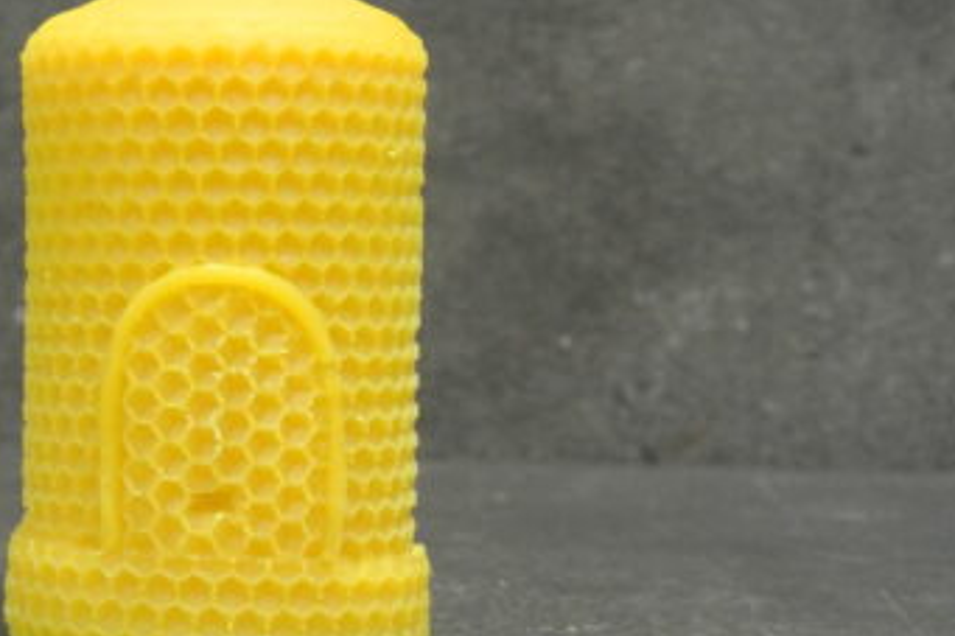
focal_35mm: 120
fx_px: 3182
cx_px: 202
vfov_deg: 11.4
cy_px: 199
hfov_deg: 16.9
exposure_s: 1/8
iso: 800
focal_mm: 25.2
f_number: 5.3
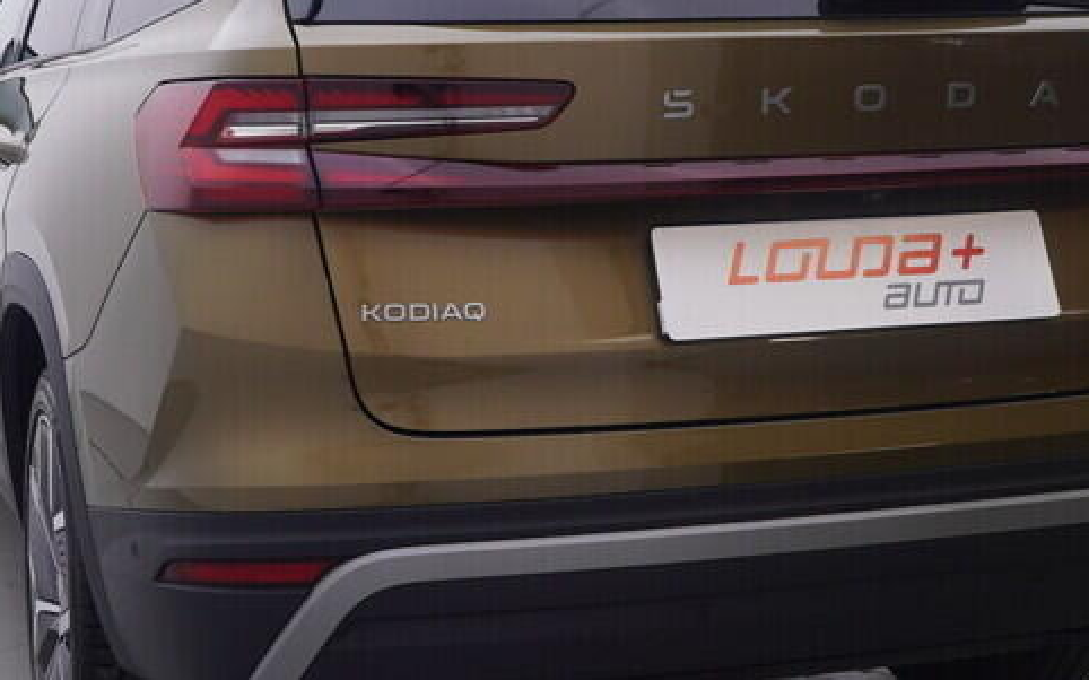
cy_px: 287
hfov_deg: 29.8
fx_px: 2033
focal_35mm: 69
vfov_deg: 19.0
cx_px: 357
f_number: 5
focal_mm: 15
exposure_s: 1/80
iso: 200
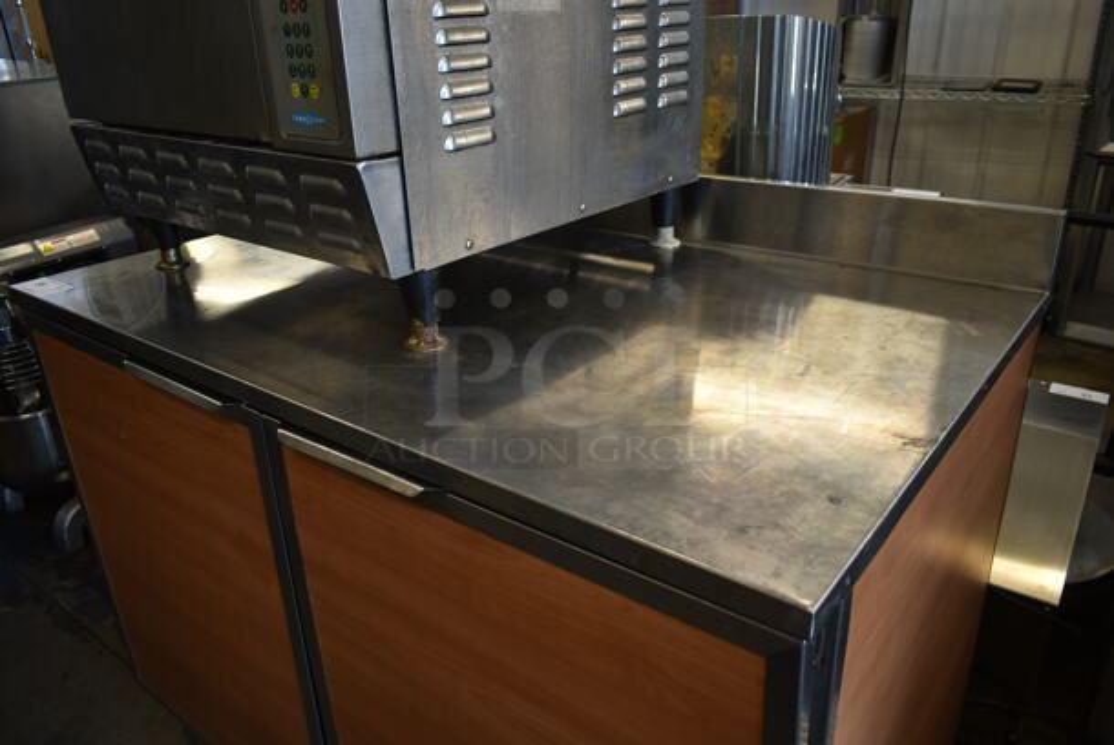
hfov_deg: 67.3
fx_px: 836
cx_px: 557
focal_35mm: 27
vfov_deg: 48.0
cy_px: 372
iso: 100
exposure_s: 1/30
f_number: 3.5
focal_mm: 18
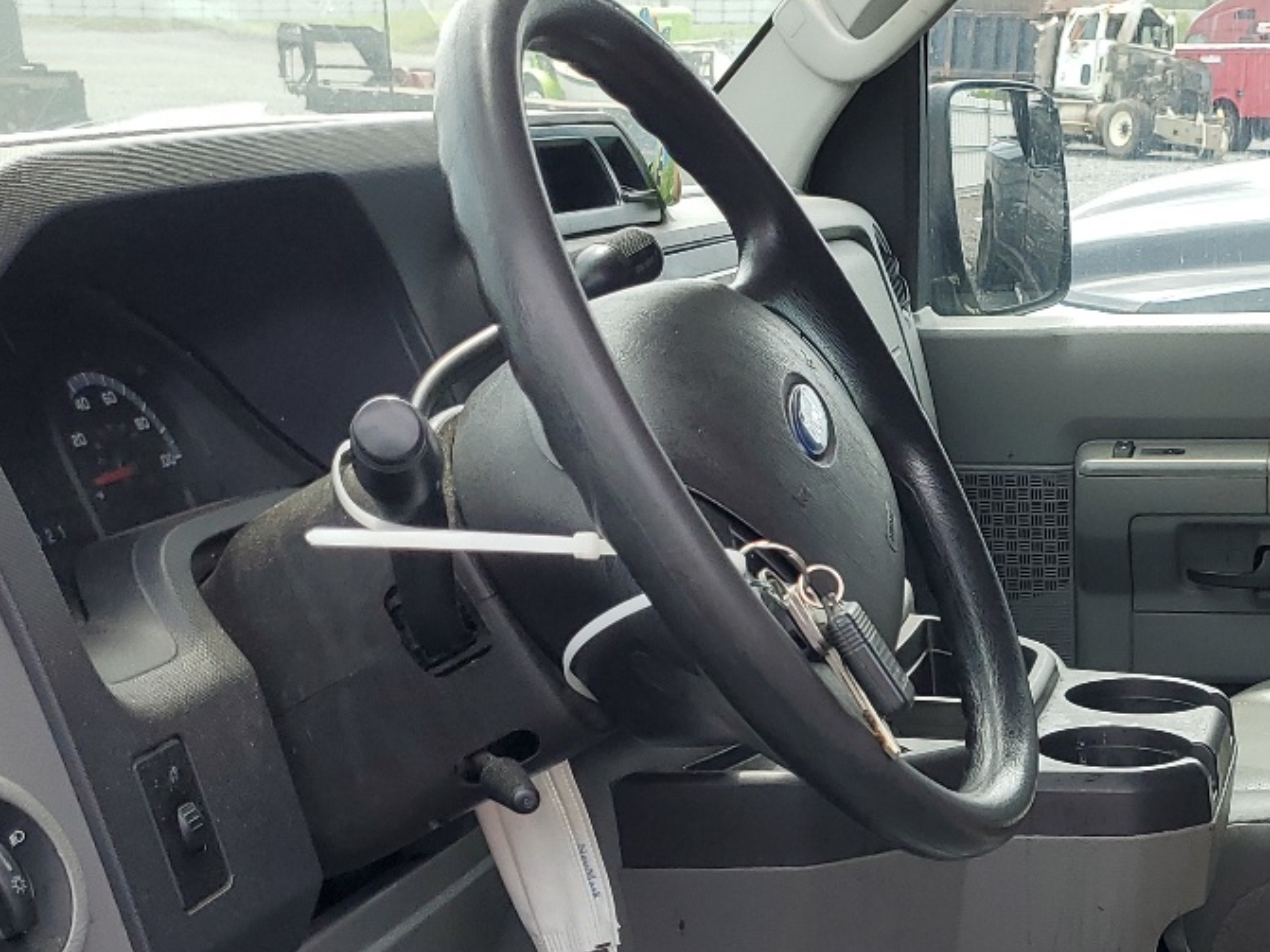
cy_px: 903
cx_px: 1092
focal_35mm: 62
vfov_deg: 22.9
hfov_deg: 30.1
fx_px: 2274
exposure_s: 1/500
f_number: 1.5
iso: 50
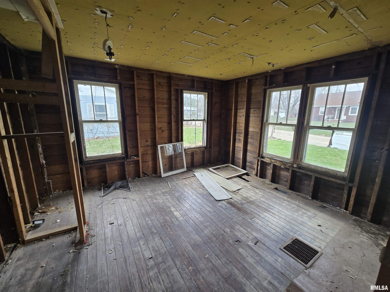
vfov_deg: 89.9
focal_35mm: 13
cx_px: 195
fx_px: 146
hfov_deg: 106.2
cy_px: 146
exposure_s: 1/120
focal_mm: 2.2
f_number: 2.2
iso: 80
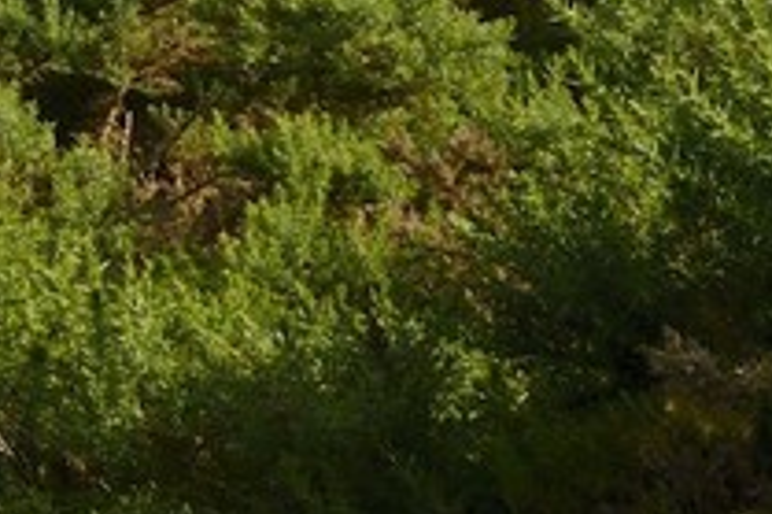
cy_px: -934
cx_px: -1932
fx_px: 3943
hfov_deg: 8.3
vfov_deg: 6.8
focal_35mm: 184
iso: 200
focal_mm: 24
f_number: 14
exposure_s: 1/160
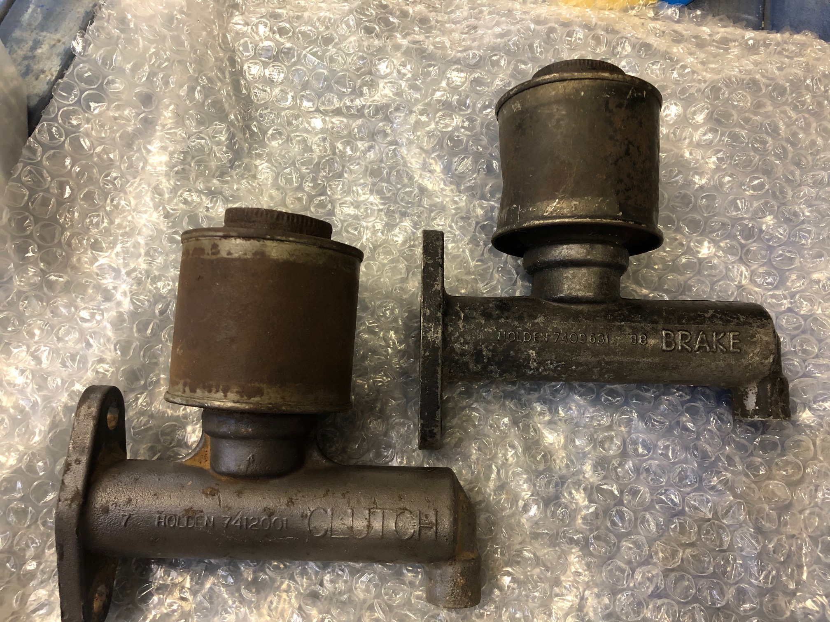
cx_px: 415
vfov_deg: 49.7
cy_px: 311
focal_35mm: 28
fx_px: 671
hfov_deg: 63.4
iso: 80
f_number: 1.8
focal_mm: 4
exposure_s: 1/17
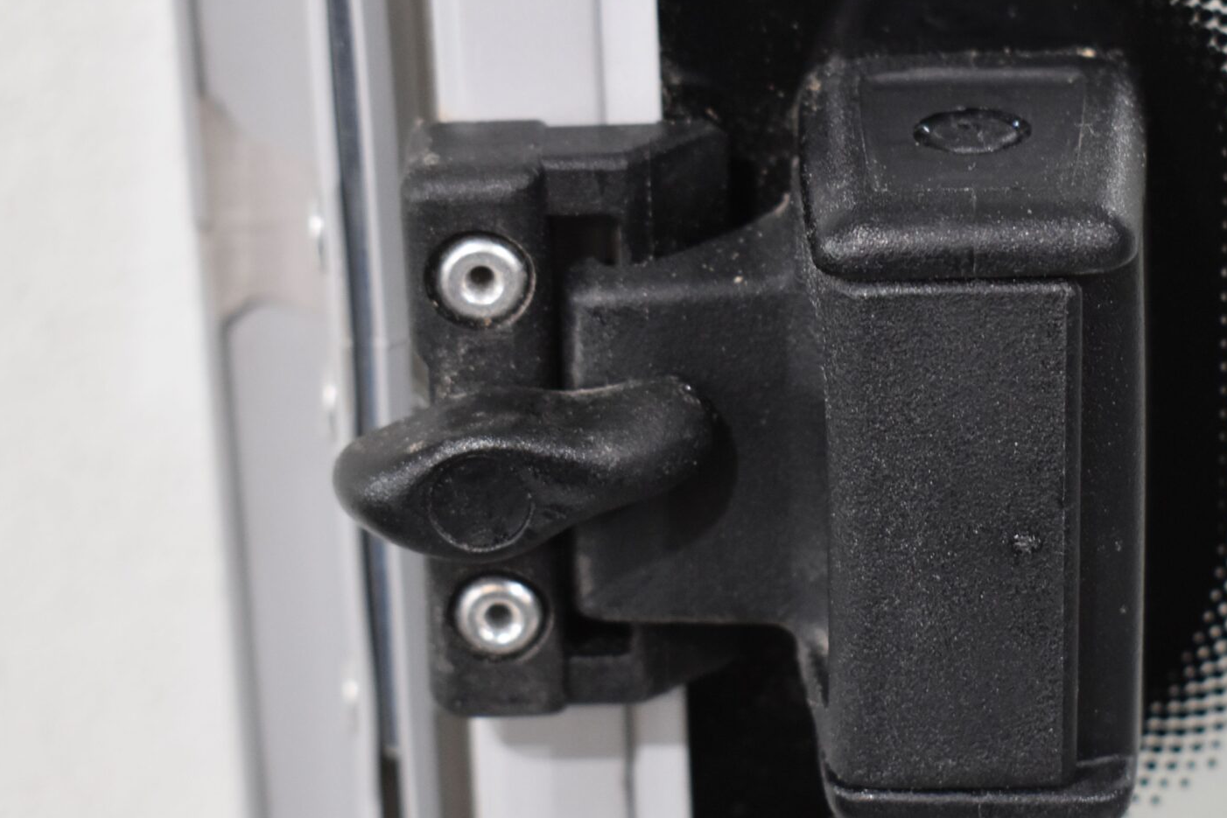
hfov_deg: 17.6
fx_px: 3920
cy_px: 403
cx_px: 985
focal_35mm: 115
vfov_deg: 11.9
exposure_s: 1/125
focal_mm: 42
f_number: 5
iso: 1100
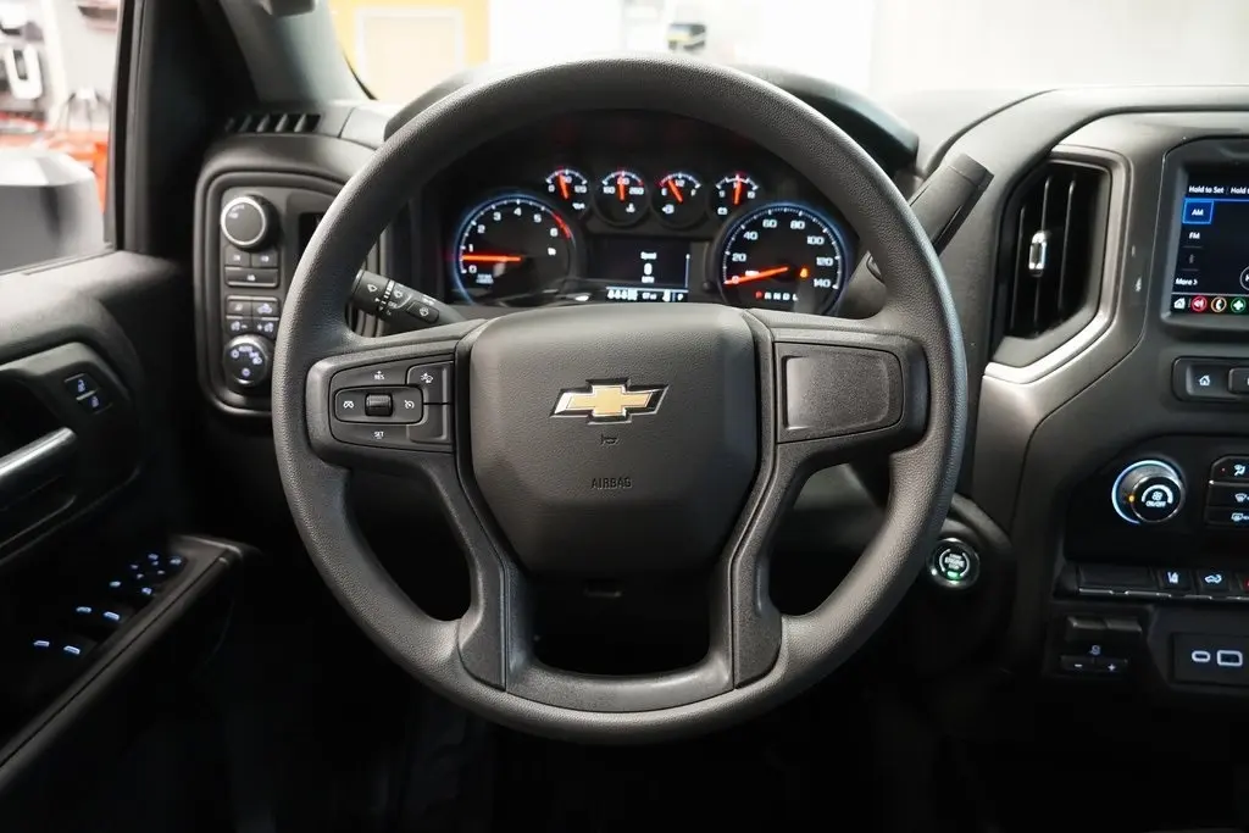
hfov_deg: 67.4
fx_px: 937
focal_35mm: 27
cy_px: 416
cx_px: 624
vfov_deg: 47.9
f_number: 3.5
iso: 6400
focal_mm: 18
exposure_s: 1/30
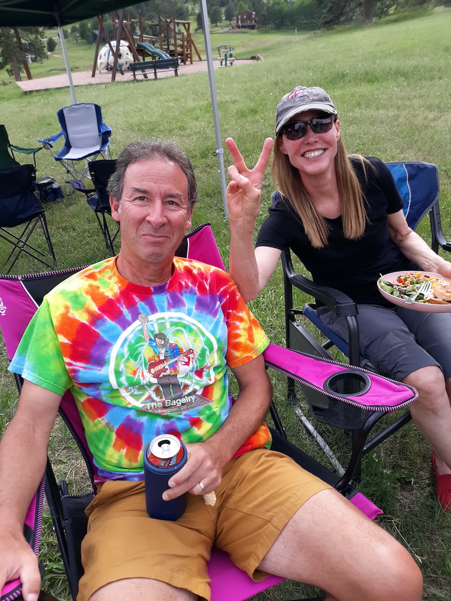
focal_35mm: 28
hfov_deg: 49.7
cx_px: 226
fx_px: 487
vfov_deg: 63.4
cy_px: 300
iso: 40
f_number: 1.7
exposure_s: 1/356
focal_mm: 3.7
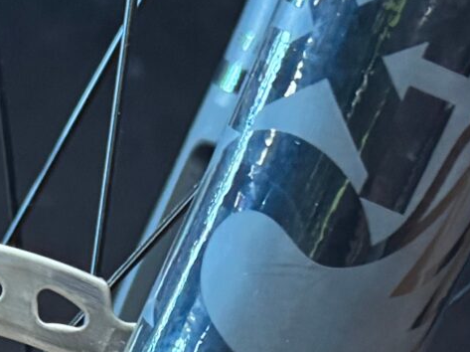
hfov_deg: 15.0
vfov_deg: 10.9
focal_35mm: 130
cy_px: 551
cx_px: 19
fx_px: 1764
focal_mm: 6.76
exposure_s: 1/50
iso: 500
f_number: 1.78
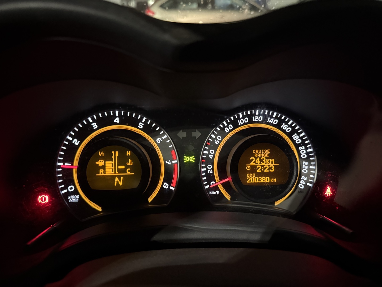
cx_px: 191
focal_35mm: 24
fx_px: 265
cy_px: 144
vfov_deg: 56.8
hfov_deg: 71.6
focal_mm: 6.76
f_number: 1.78
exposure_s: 1/16
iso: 3200
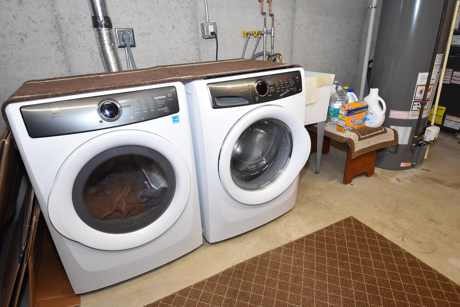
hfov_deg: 81.2
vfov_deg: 59.5
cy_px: 154
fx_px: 268
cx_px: 230
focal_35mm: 21
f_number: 5
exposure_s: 1/100
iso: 800
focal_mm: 14
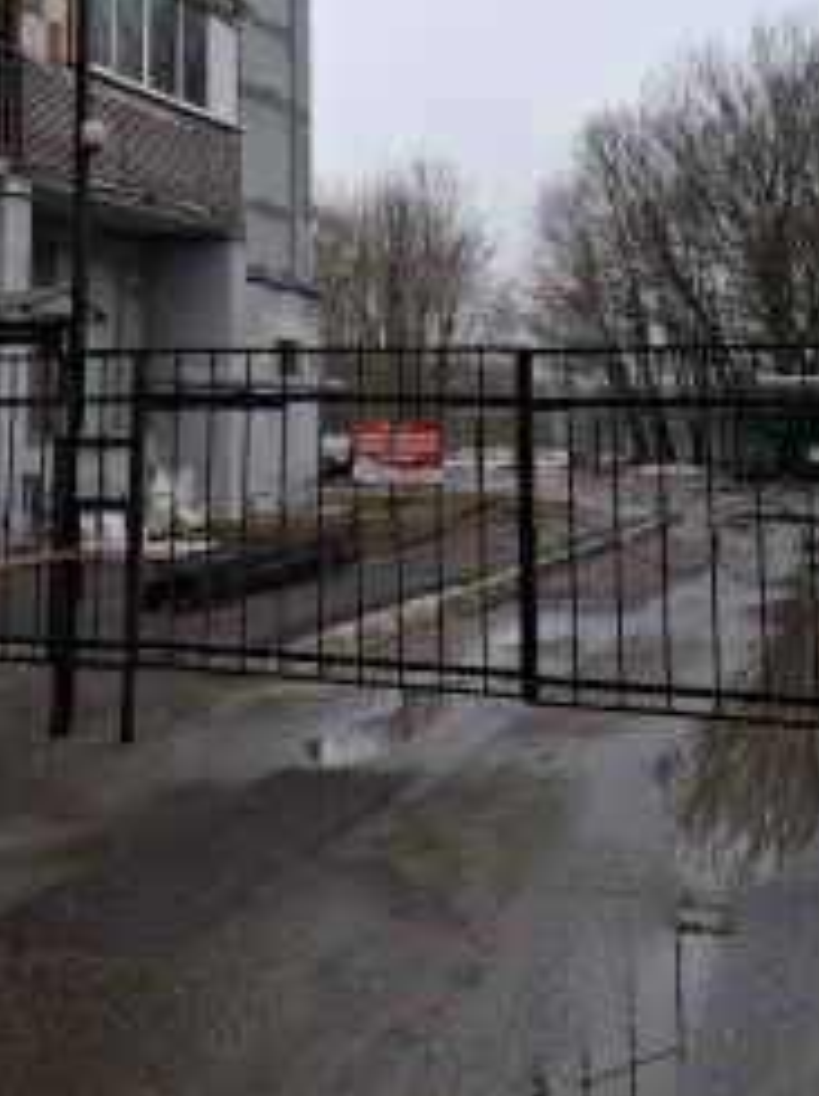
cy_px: 251
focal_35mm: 44
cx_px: 387
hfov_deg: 32.8
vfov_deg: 41.5
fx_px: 1392
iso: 50
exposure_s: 1/109
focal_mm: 5.54
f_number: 1.8
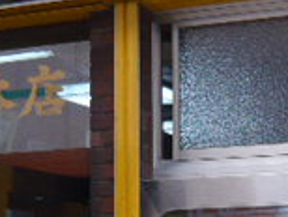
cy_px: 193
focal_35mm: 116
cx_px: 196
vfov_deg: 12.7
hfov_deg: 16.9
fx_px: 967
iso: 100
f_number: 2.8
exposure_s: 1/30
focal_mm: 4.6
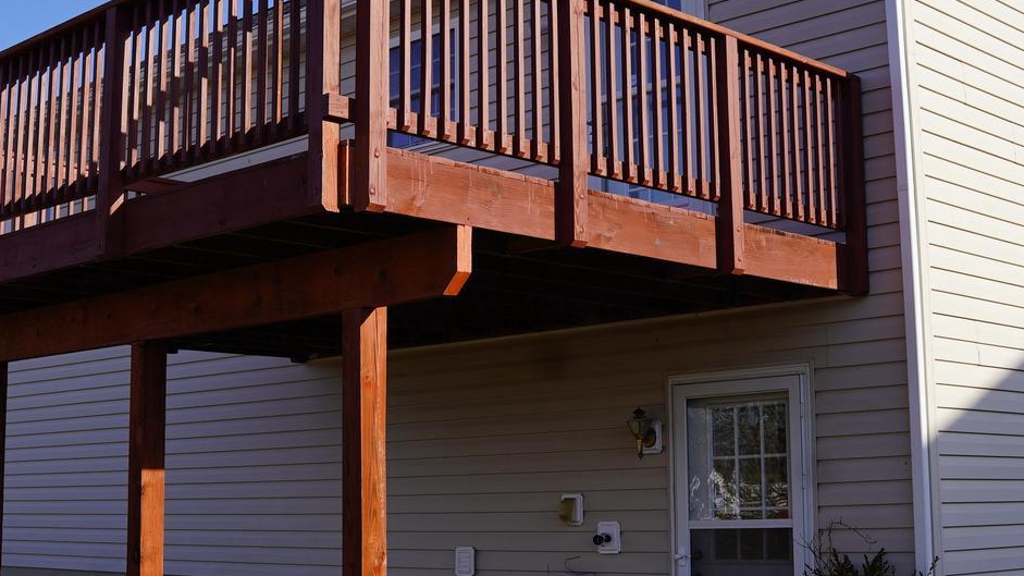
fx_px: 1554
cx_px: 495
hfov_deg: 36.5
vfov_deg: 21.0
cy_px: 234
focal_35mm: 57
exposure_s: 1/500
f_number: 5
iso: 100
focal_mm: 25.1
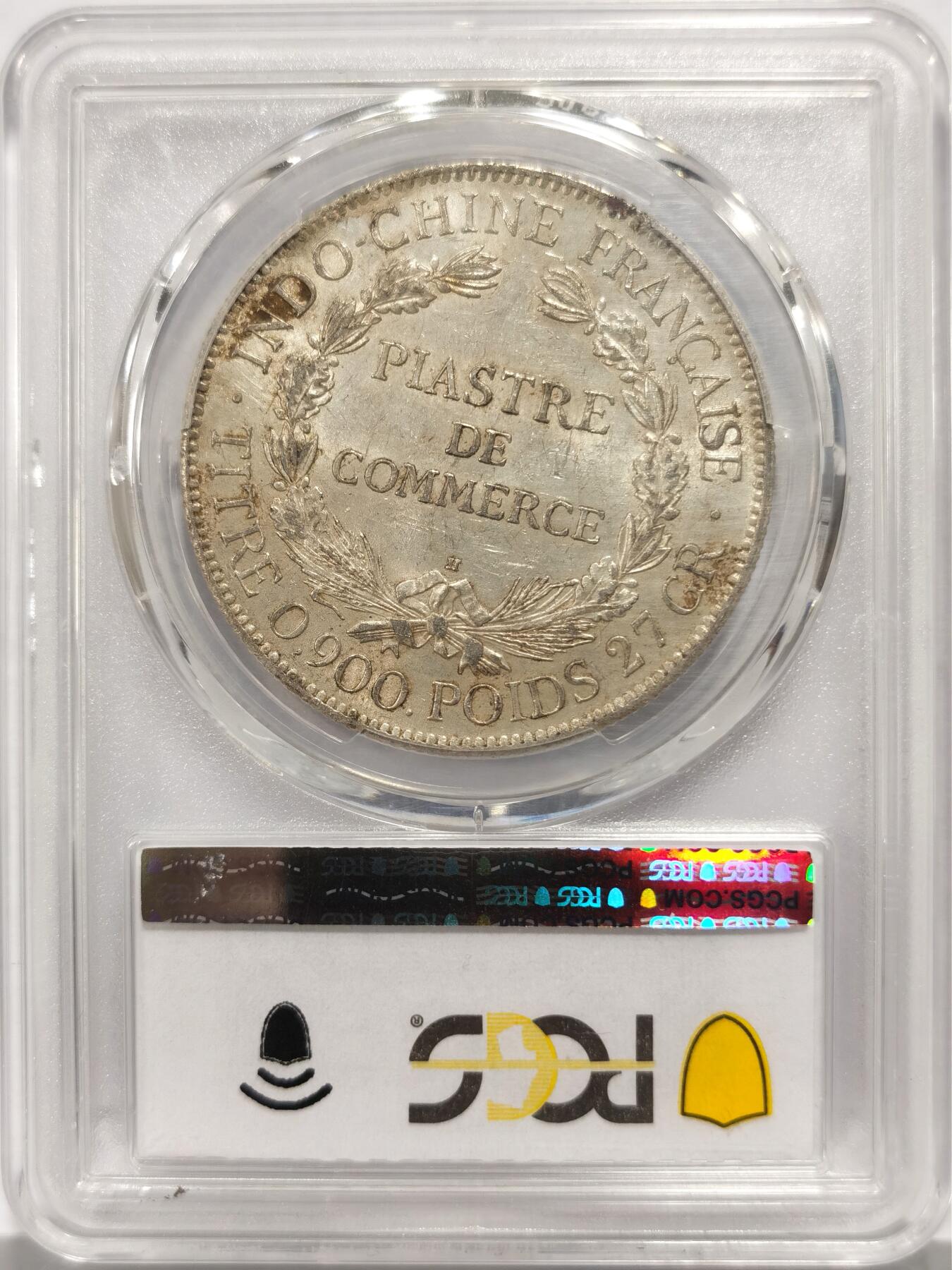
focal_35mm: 54
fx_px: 1980
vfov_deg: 35.5
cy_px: 635
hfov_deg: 27.0
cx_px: 476
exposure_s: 1/100
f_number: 16
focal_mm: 5.56
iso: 100
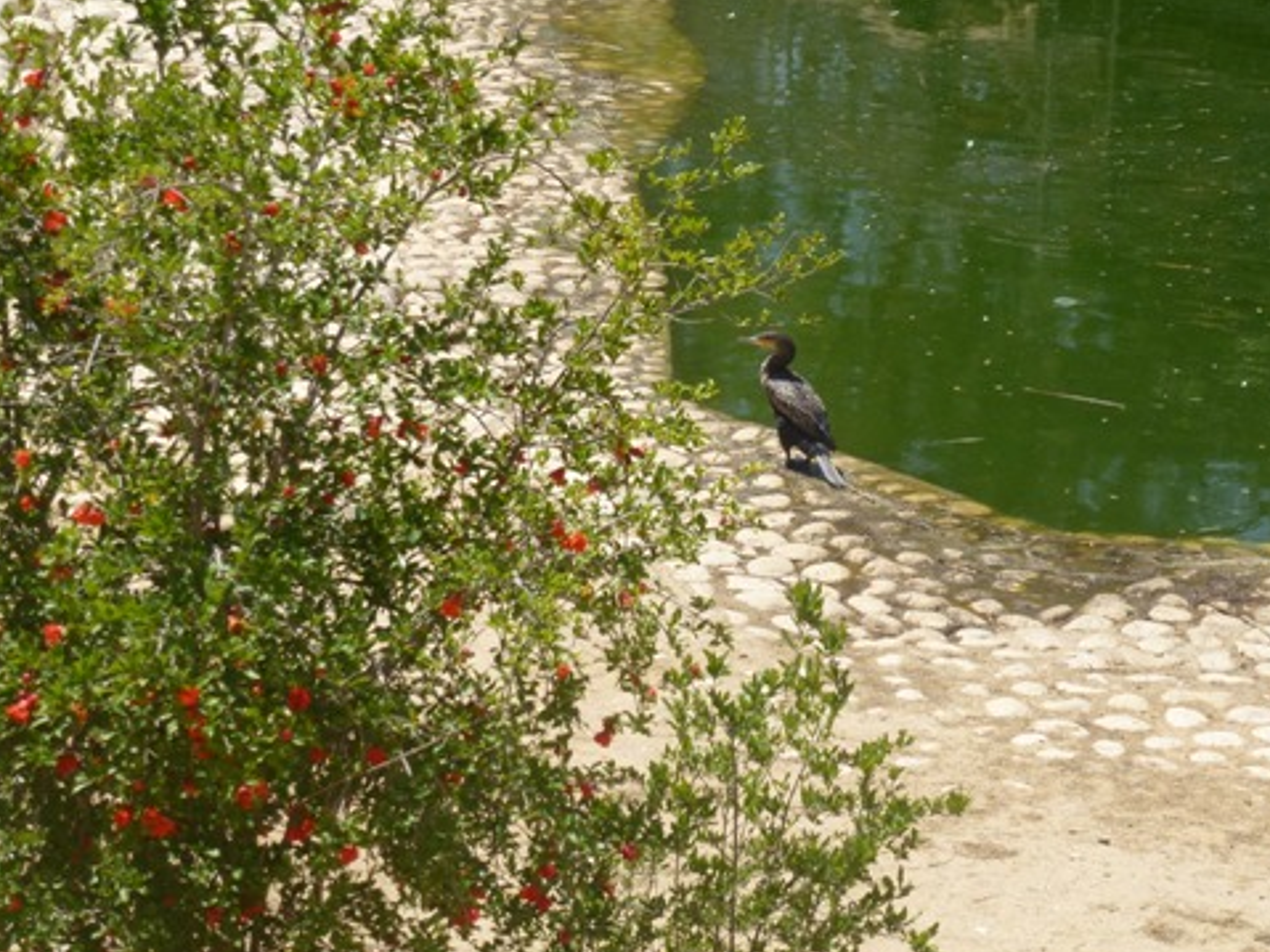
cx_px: 708
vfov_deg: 12.4
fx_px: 4365
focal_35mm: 119
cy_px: 355
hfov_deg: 16.6
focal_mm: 16
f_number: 4.9
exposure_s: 1/640
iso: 100
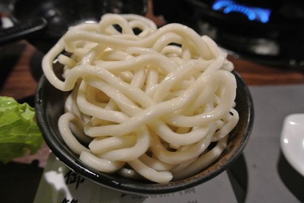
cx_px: 152
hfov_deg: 63.6
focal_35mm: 29
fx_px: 245
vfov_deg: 45.0
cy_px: 102
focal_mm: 11
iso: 2000
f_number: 3.5
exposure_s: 1/30
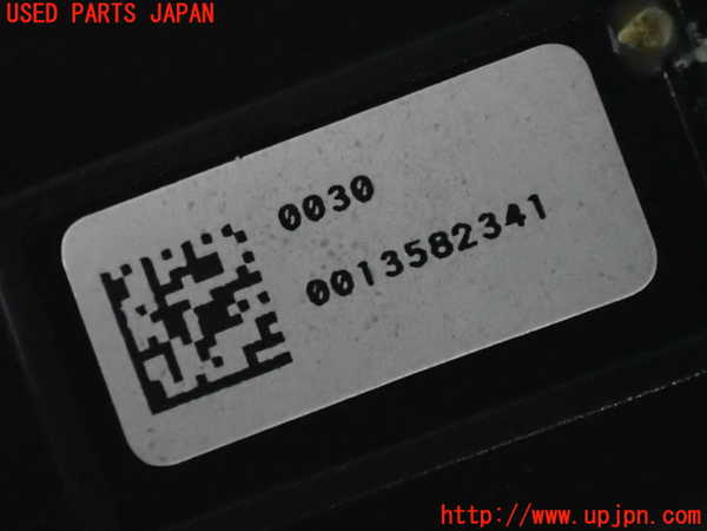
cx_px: 354
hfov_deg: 19.6
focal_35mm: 100
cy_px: 266
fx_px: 2042
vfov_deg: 14.8
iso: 6400
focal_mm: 18
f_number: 4.9
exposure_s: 1/40
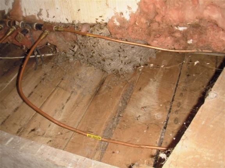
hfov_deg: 49.0
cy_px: 84
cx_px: 112
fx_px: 247
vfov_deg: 37.7
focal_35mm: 38
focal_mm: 6.7
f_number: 3.5
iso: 125
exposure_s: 1/30
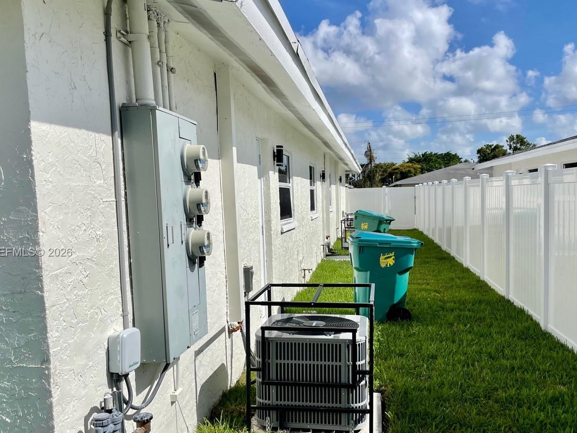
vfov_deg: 41.7
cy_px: 253
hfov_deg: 53.9
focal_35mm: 34
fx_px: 567
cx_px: 302
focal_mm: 4.2
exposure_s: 1/7813
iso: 32
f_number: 1.6
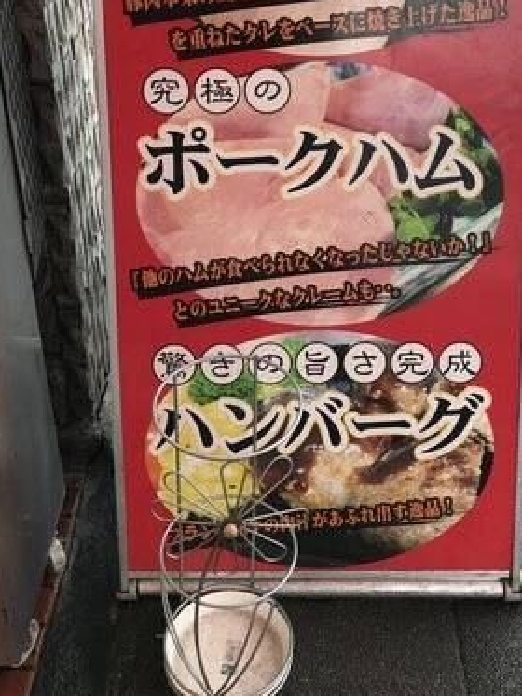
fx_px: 965
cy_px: 149
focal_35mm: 48
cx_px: 285
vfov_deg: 38.3
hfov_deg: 30.3
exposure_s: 1/30
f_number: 1.8
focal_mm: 3.99
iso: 25
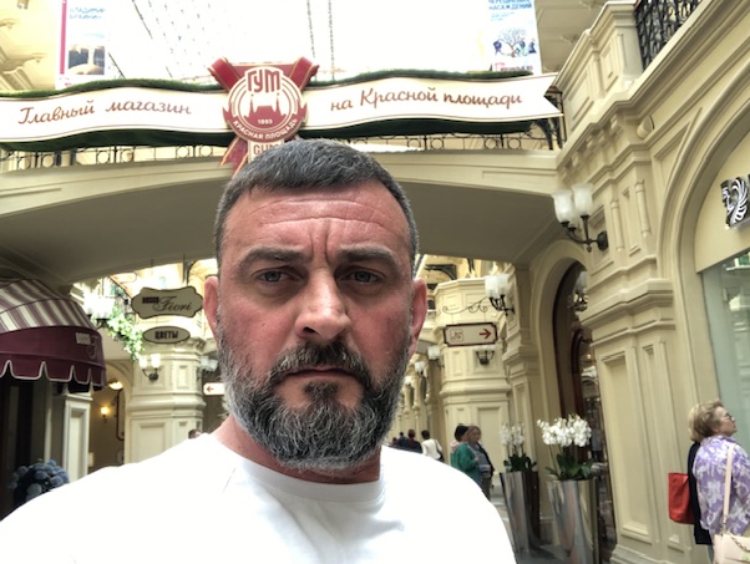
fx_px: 738
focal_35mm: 34
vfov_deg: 41.9
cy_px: 266
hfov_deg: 53.9
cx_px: 366
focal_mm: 2.87
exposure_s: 1/100
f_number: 2.2
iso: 64
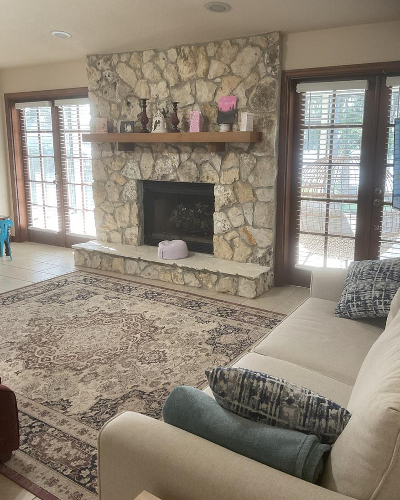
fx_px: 459
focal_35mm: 31
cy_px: 227
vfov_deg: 57.1
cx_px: 201
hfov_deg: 47.1
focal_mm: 3
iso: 100
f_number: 1.8
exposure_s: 1/60
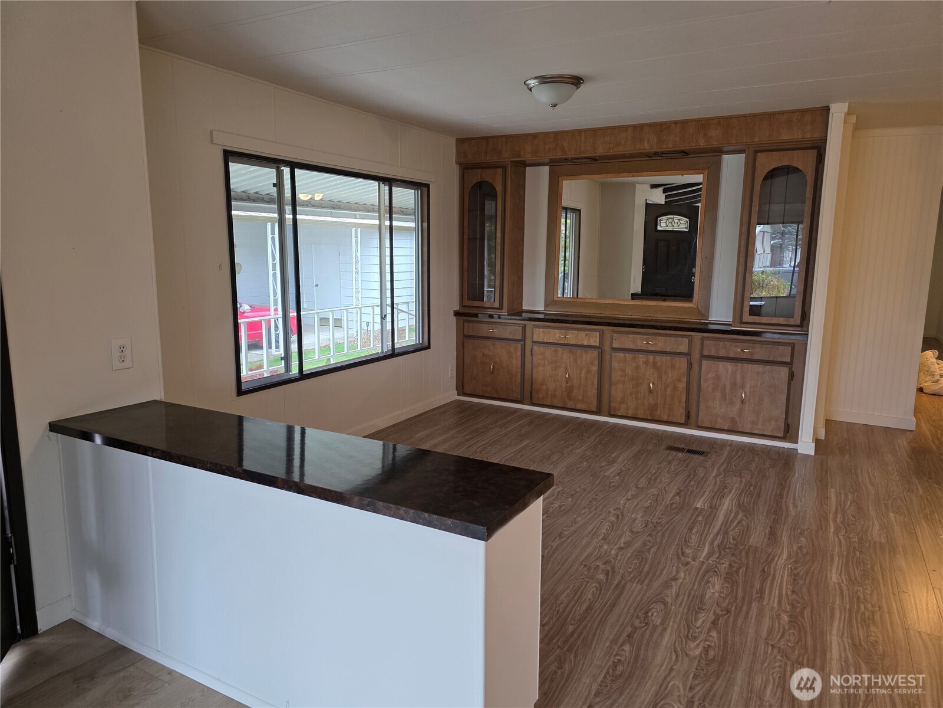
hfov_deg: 73.9
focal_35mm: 23
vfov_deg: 58.9
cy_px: 354
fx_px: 627
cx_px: 472
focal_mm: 6.3
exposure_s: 1/120
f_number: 1.7
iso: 320
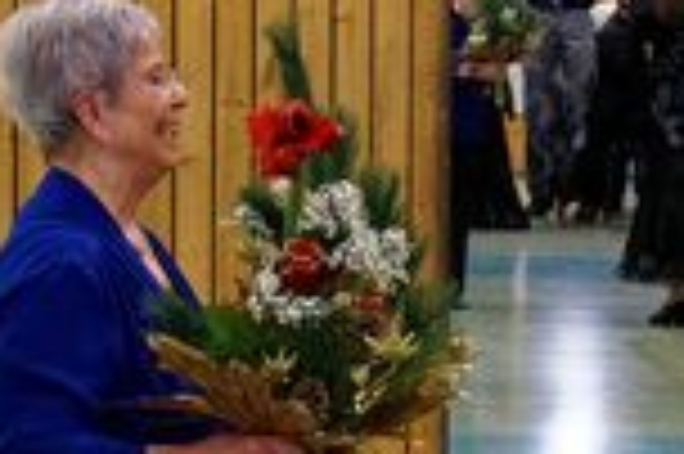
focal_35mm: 296
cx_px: 1233
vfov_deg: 4.6
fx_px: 5618
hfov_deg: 6.8
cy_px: 512
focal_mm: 30
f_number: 3.2
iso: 640
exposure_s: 1/60
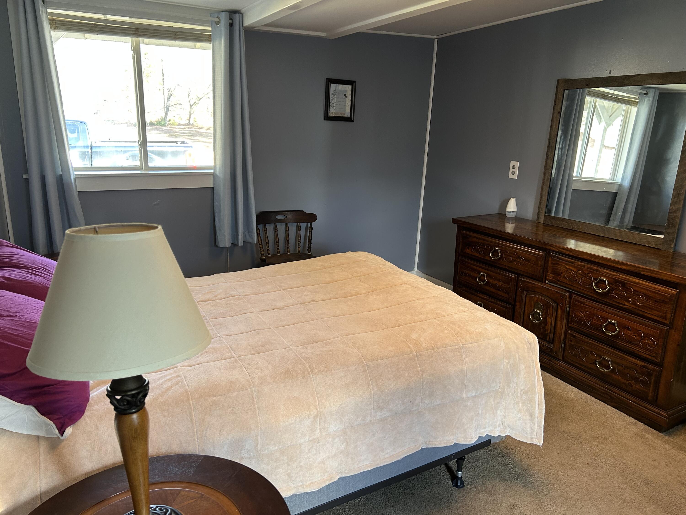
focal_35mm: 26
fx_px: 515
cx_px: 343
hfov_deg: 67.3
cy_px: 258
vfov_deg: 53.1
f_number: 1.5
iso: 125
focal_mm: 5.7
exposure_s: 1/60
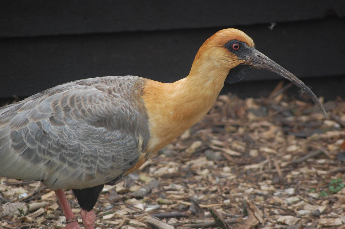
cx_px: 159
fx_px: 3189
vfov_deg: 4.1
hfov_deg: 6.2
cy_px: 122
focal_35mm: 333
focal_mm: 200
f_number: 5.6
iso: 560
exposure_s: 1/500
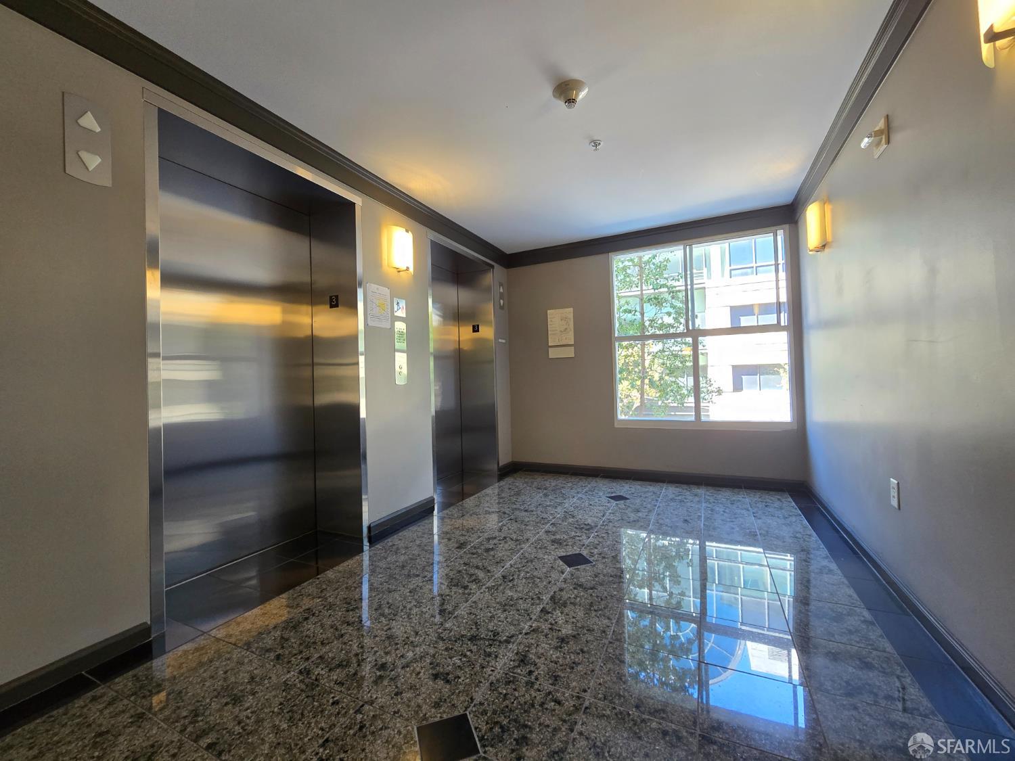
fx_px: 381
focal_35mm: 13
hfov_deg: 106.2
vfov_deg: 89.9
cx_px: 508
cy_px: 380
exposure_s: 1/60
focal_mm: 2.2
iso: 200
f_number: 2.2
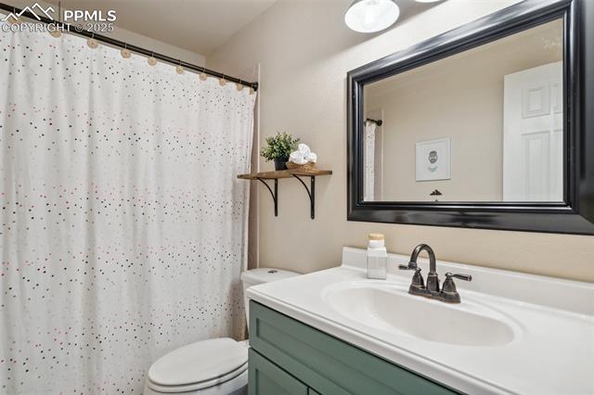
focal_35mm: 17
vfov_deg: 70.4
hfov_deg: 93.3
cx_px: 297
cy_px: 198
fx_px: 280
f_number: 9
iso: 100
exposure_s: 1/2
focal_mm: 17
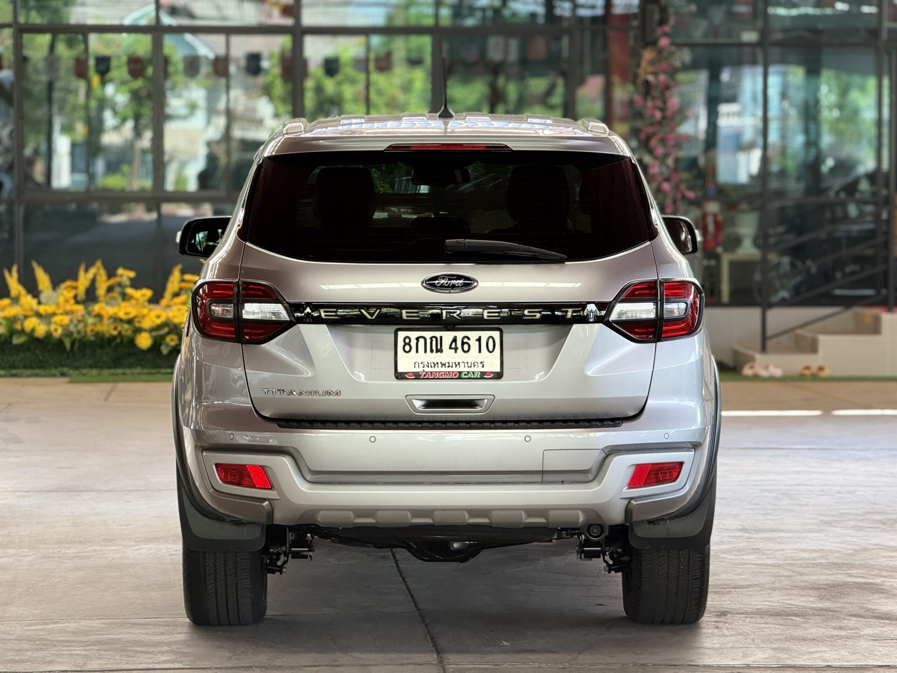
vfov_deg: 12.3
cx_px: 448
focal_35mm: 120
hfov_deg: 16.4
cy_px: 336
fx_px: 3110
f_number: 2.8
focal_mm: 15.66
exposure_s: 1/99
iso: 125
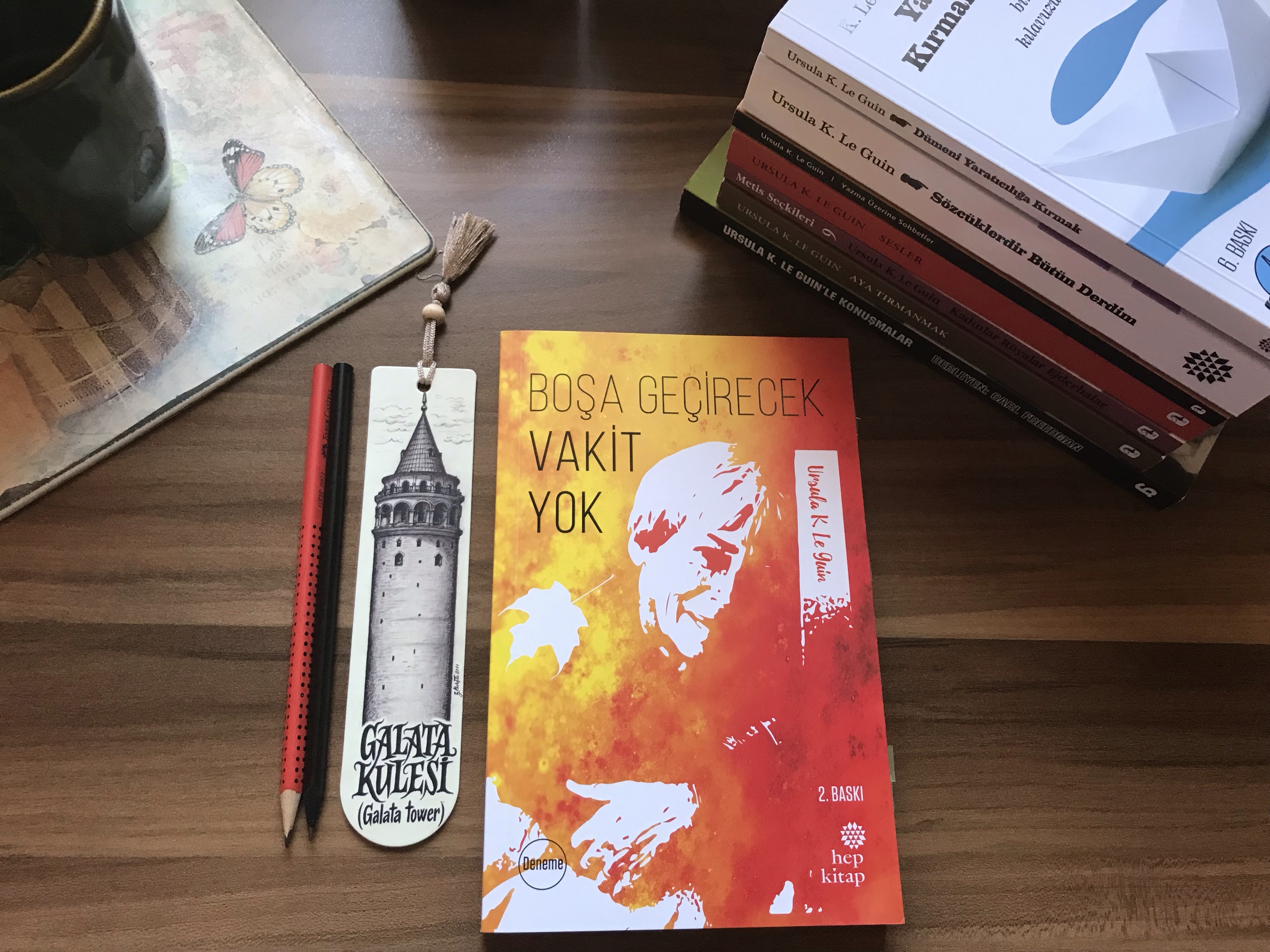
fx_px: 1027
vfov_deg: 49.7
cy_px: 476
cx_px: 635
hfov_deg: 63.4
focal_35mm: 28
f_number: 1.8
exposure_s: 1/25
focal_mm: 3.99
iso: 40
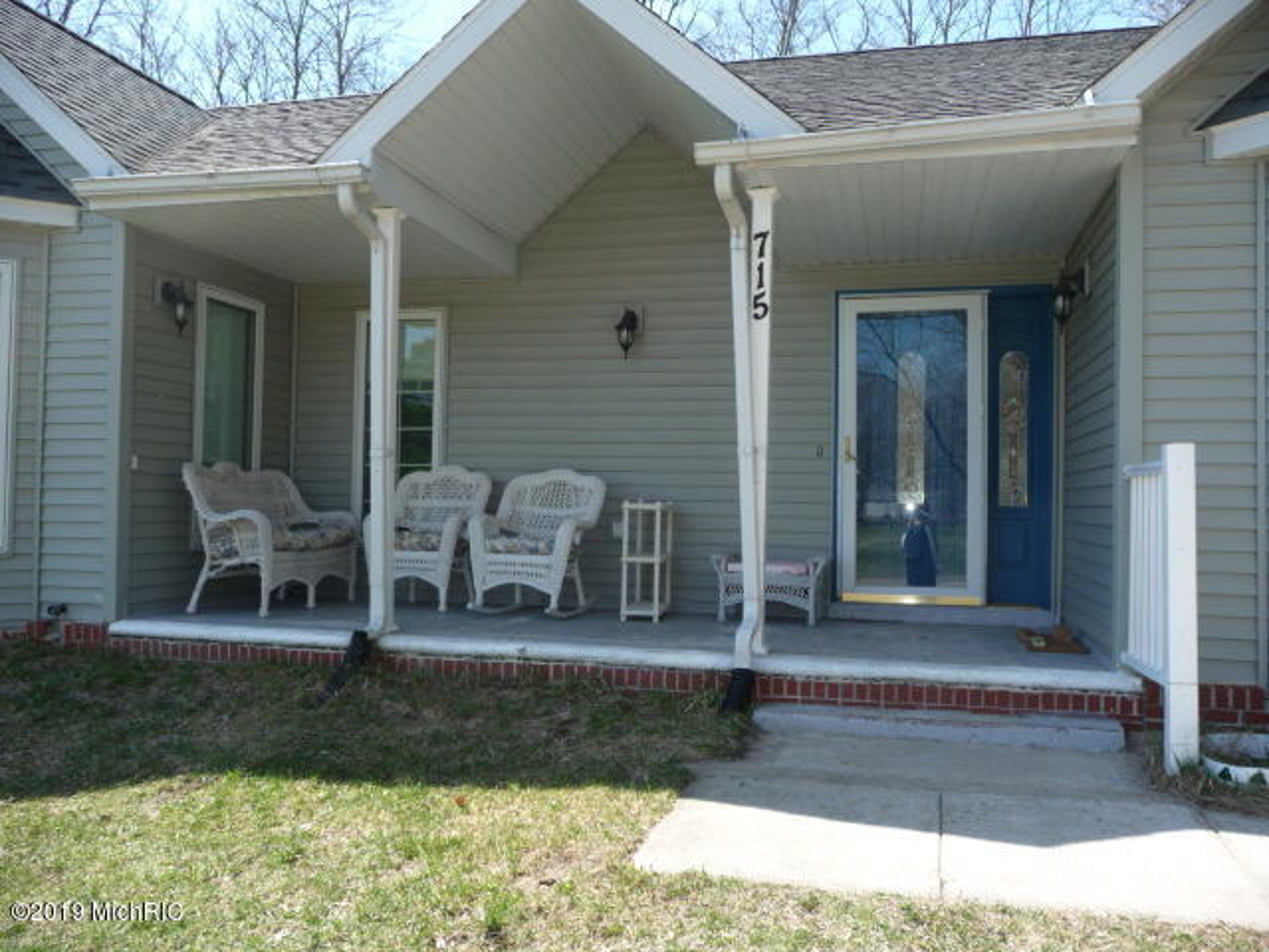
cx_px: 634
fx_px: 1026
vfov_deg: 49.7
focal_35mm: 28
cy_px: 476
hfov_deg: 63.4
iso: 100
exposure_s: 1/400
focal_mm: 4.7
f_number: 3.3
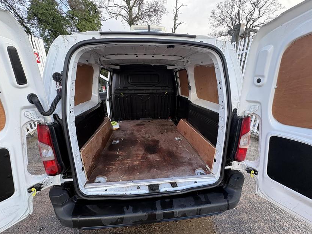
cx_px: 156
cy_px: 124
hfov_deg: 98.2
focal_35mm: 15
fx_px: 135
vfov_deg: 81.7
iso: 80
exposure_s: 1/136
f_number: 2.2
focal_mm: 2.22
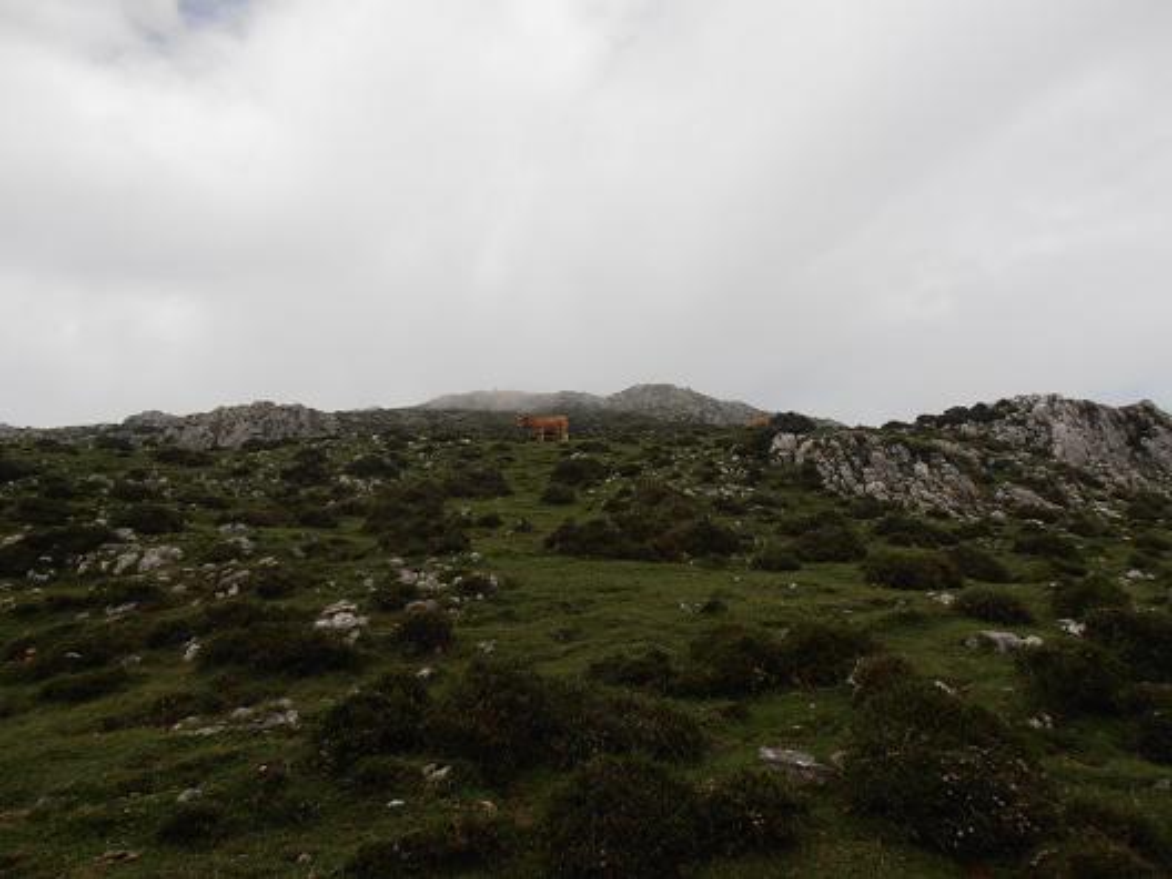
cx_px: 586
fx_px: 813
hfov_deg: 71.6
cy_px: 440
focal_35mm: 24
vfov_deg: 56.8
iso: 80
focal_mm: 4.2
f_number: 3
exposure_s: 1/1600
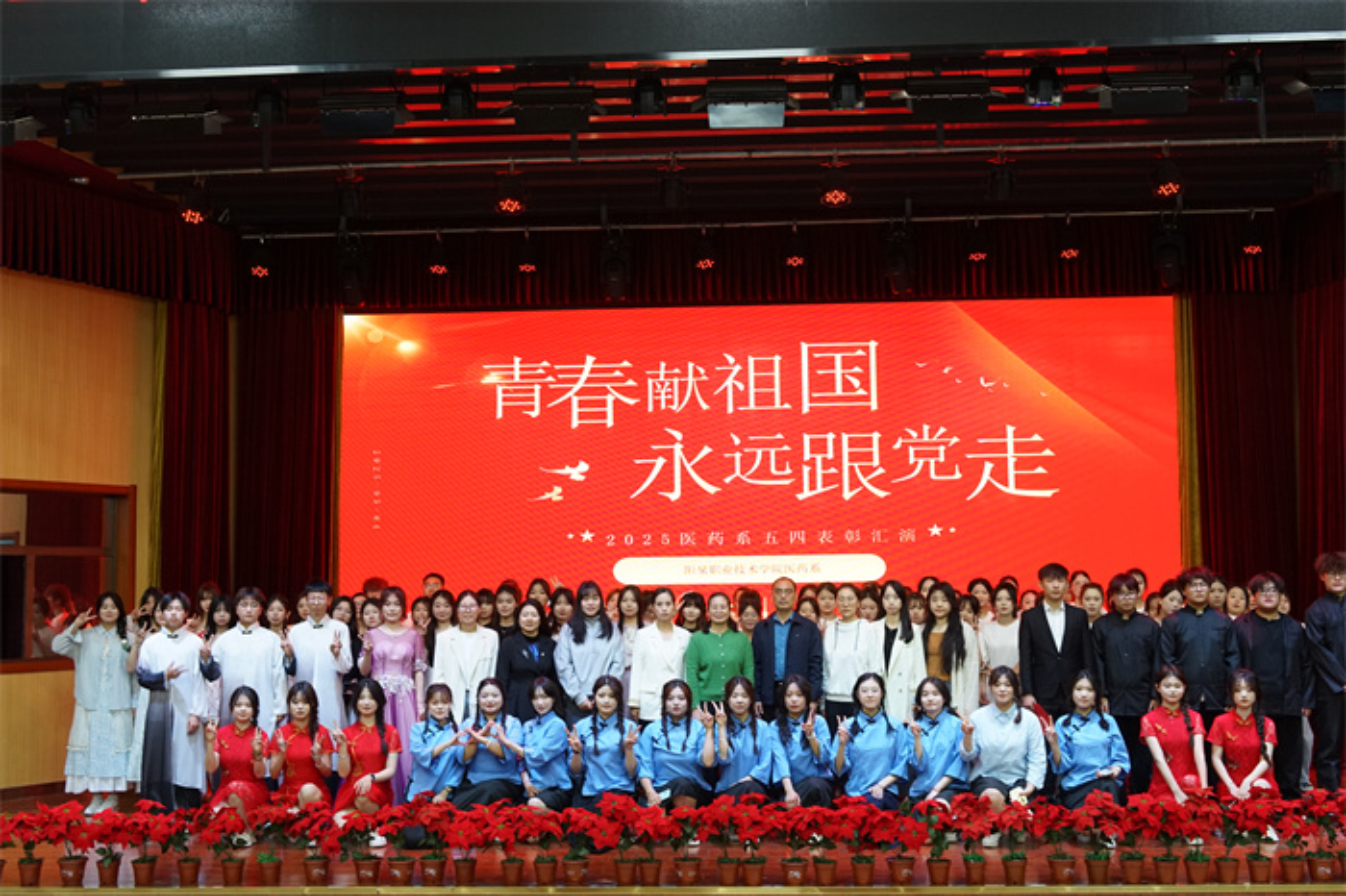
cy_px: 448
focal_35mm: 40
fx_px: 1495
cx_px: 673
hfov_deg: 48.5
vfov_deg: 33.4
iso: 1000
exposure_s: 1/40
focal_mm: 40
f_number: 4.5
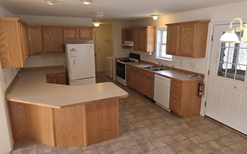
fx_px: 168
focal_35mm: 25
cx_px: 125
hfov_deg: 72.5
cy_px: 71
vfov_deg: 49.2
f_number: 1.7
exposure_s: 1/60.2
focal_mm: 6.3
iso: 20
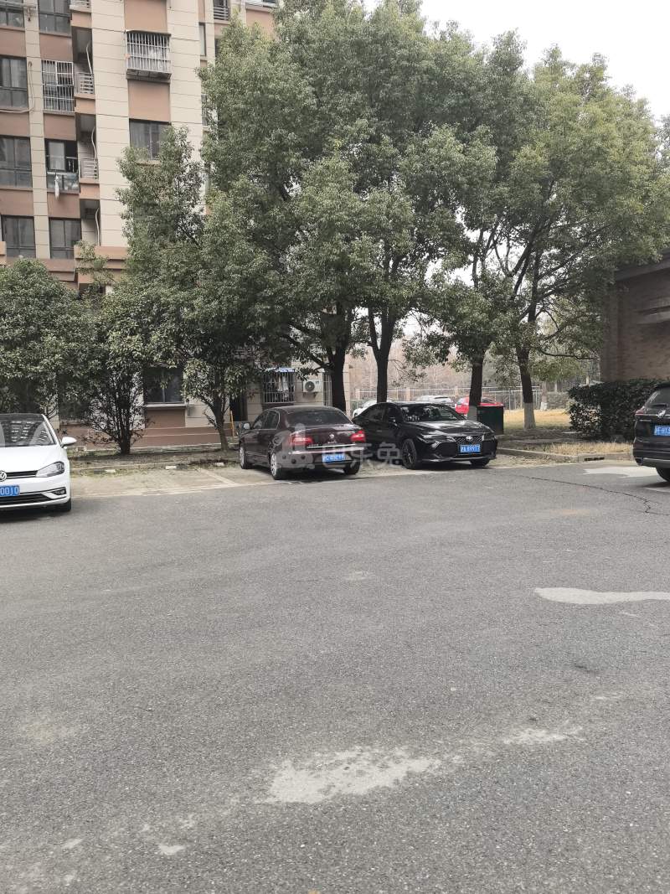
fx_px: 697
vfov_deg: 65.3
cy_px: 447
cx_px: 335
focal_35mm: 27
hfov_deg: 51.3
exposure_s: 1/234
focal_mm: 6.98
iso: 50
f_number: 2
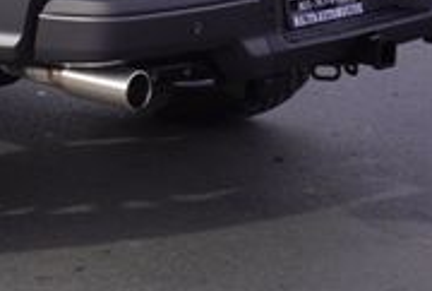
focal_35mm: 144
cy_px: -99
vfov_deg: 9.4
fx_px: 1730
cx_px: -158
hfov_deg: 13.6
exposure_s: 1/100
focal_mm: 27
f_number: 8
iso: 100
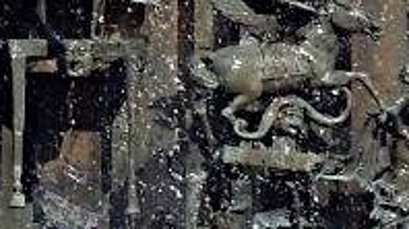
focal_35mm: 324
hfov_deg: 6.7
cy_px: -153
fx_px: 3511
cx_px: 105
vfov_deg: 3.7
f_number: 3.7
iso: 125
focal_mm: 8.6
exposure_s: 1/1250
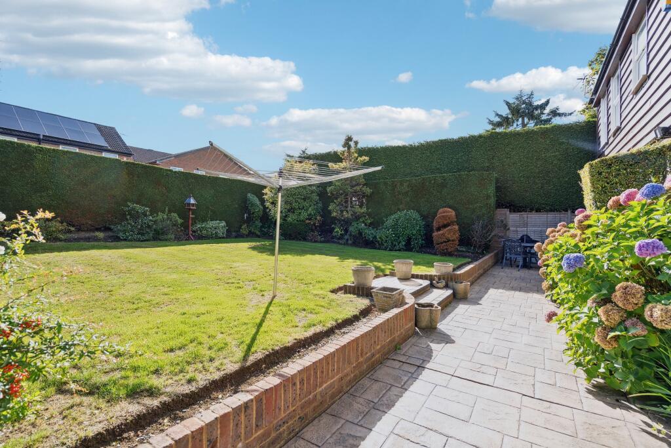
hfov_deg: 96.7
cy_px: 224
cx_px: 336
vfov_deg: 73.8
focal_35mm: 16
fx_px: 298
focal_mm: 16
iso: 320
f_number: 5.6
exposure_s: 1/100
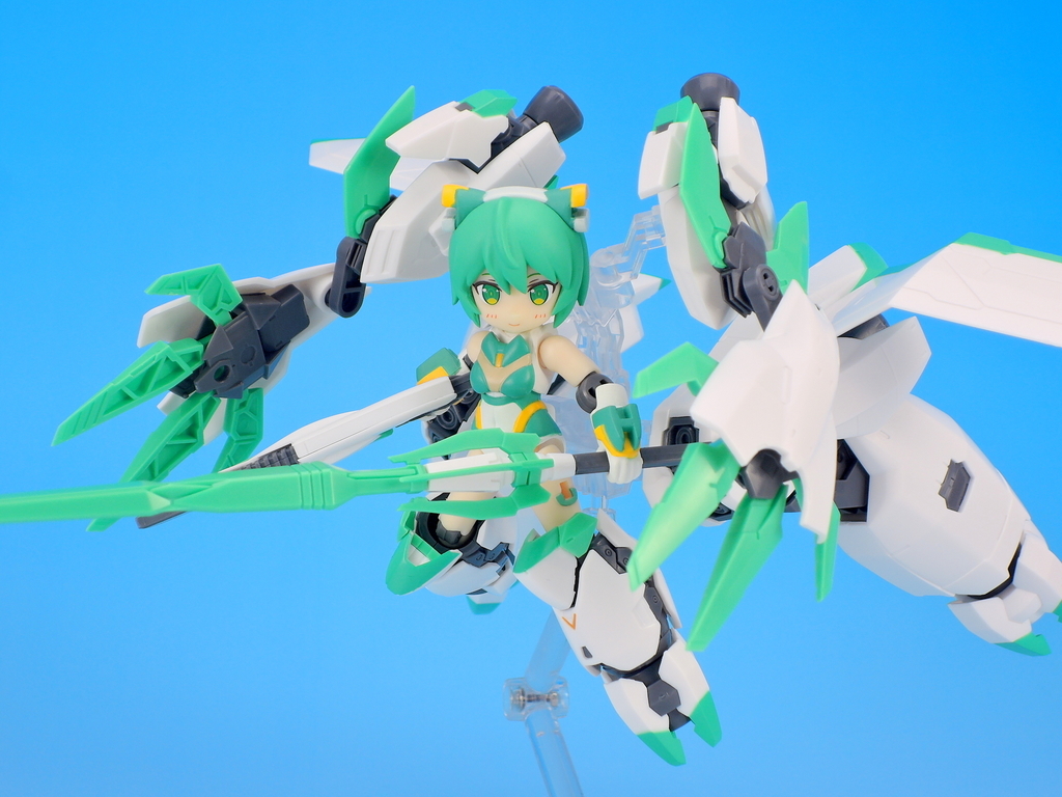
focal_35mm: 105
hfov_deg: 18.7
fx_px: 3221
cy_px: 398
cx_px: 531
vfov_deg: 14.1
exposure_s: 1/8
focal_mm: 22.4
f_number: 5.2
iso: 80
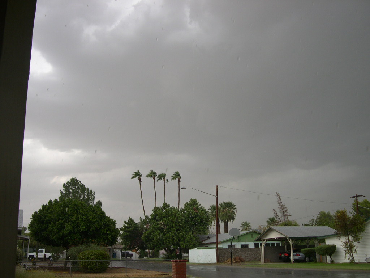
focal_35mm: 38
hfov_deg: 49.0
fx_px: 406
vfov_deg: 37.7
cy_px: 139
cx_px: 185
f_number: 2.8
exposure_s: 1/442
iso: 100
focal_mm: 8
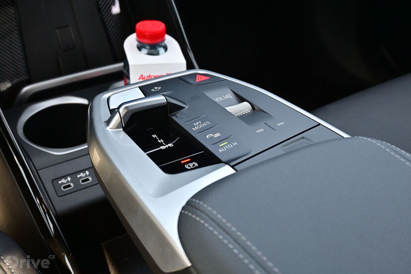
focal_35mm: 42
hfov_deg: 46.4
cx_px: 206
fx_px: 479
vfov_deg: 31.9
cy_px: 137
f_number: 6.3
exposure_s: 1/160
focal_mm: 28
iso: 800
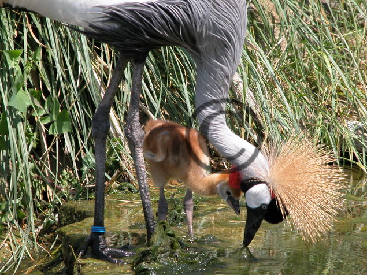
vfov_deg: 4.2
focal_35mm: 353
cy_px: 136
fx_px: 3742
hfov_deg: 5.6
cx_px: 224
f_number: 5.3
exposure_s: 1/286
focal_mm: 71.2
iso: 100
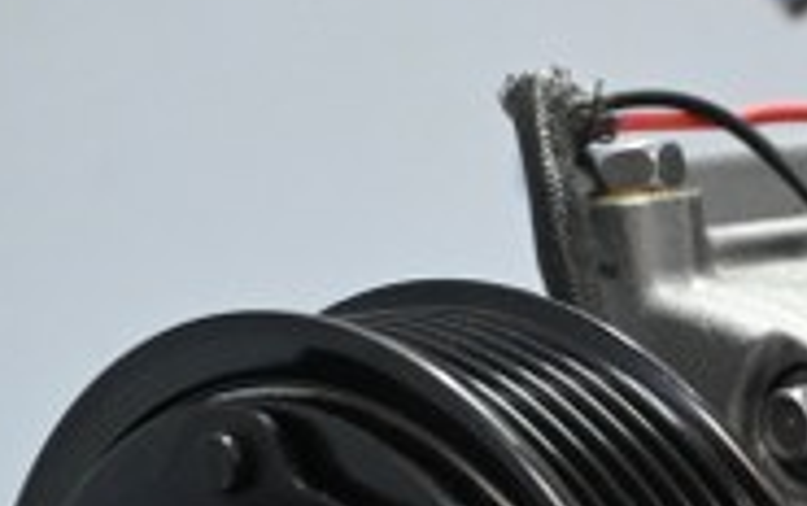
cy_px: 733
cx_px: 798
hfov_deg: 15.9
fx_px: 2840
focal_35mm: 129
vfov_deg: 9.9
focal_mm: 26
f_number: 4.5
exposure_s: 1/80
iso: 3200
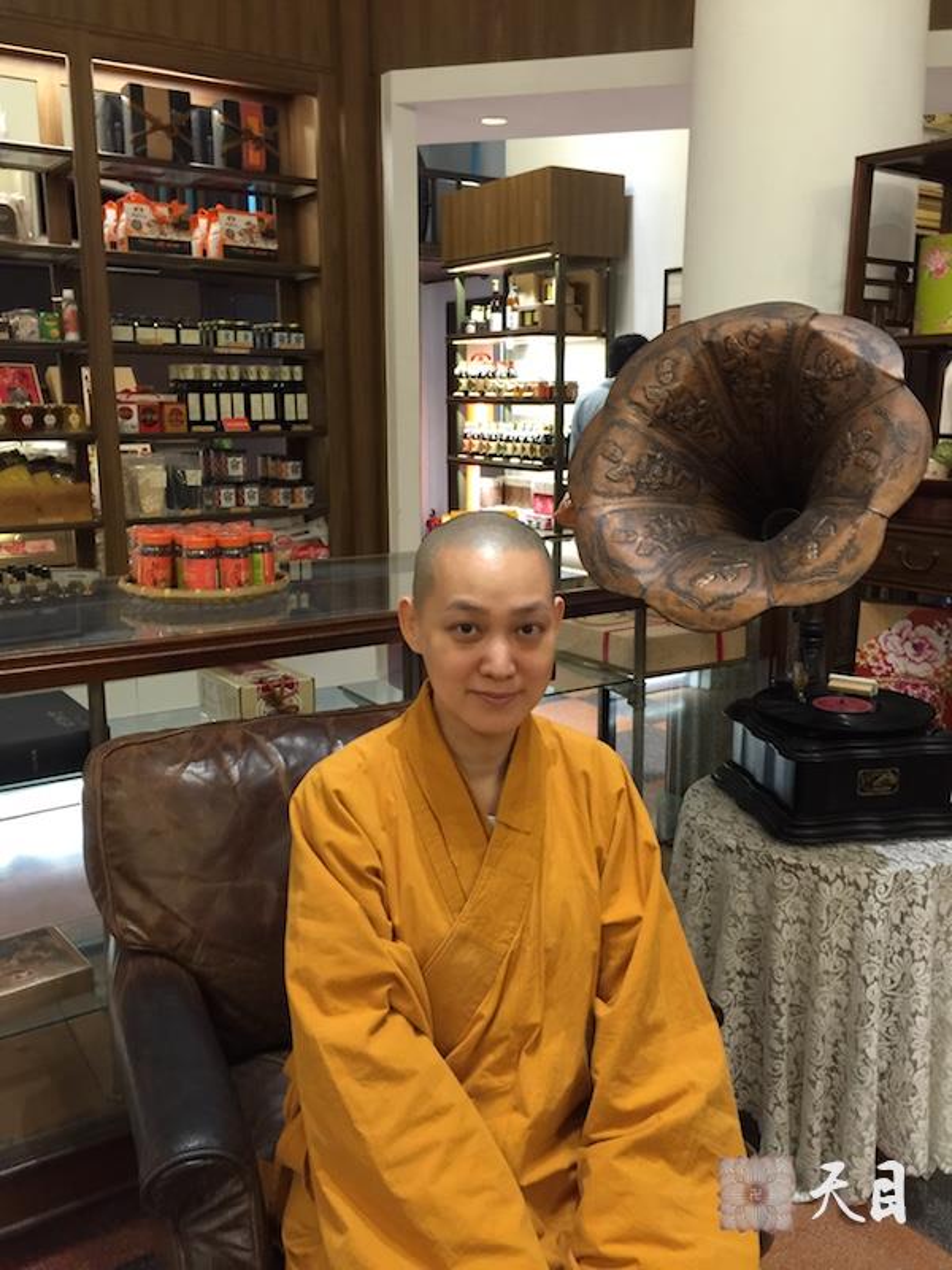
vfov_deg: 61.7
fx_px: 1063
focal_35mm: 29
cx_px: 476
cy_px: 635
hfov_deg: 48.2
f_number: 2.2
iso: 125
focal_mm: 4.15
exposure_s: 1/10
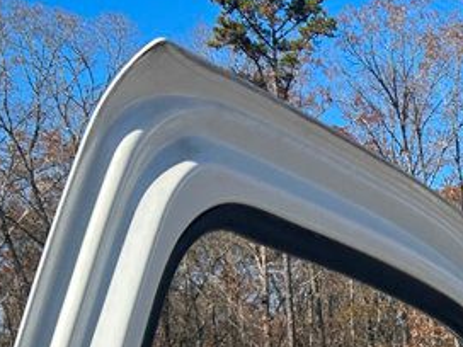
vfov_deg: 13.8
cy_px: 572
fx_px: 1311
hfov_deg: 18.0
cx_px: 683
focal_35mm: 98
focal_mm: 5.7
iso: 50
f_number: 1.5
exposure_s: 1/2762
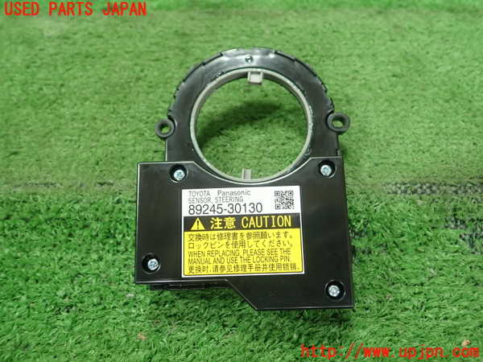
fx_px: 419
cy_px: 181
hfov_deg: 60.0
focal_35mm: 30
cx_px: 242
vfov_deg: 46.8
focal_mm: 5.5
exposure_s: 1/125
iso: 320
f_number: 2.3
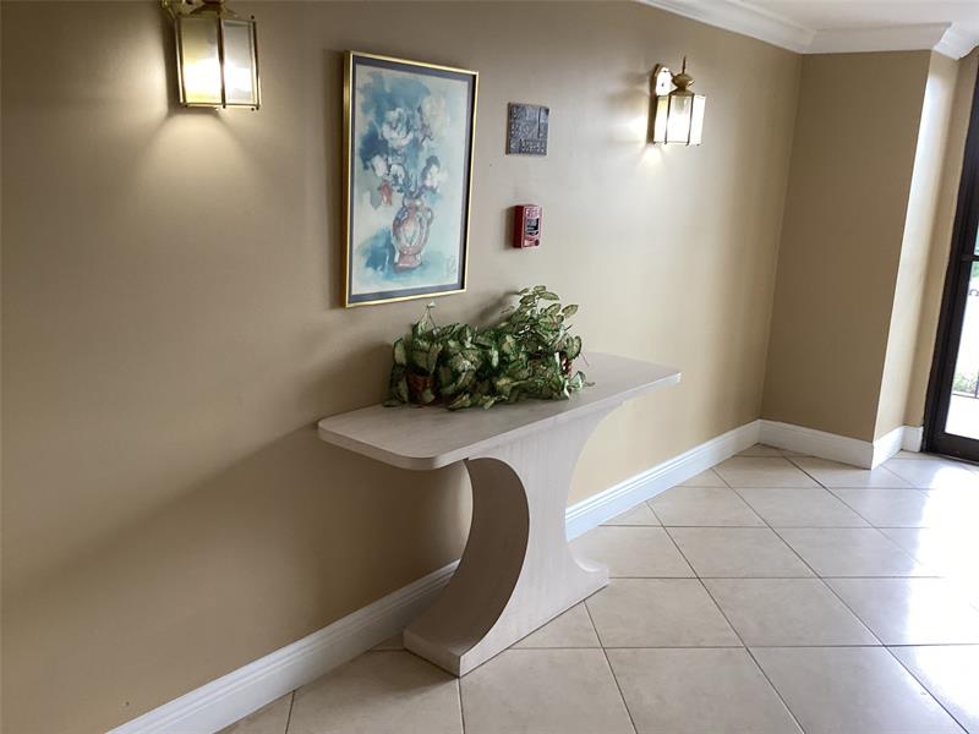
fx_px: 877
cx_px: 490
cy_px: 367
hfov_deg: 58.4
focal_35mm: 31
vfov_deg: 45.4
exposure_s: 1/120
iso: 80
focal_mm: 3.3
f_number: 2.4
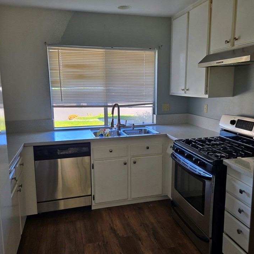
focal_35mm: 29
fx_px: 241
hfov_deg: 55.6
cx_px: 128
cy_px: 130
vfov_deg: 55.6
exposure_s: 1/120
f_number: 1.8
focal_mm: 5.4
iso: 50
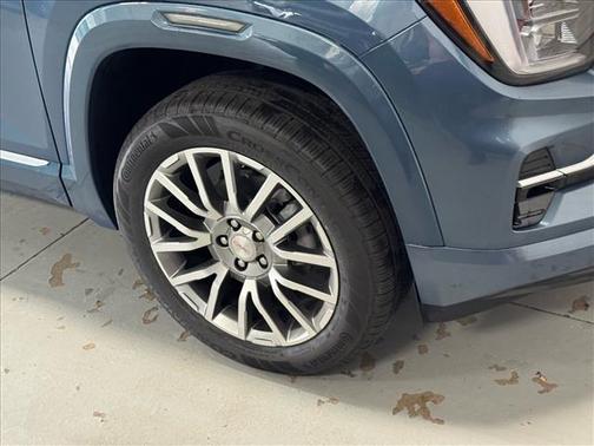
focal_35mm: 48
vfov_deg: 30.3
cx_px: 297
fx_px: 824
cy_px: 223
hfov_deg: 39.7
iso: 200
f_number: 1.78
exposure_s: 1/40
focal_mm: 6.76
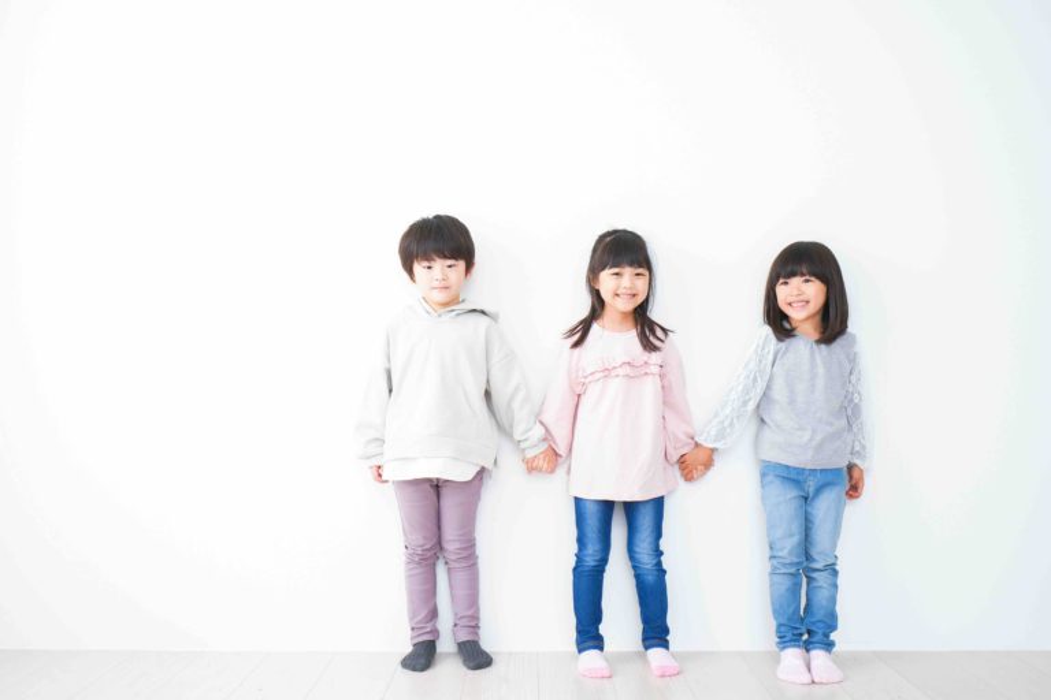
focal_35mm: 35
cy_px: 350
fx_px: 1022
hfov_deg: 54.4
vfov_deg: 37.9
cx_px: 526
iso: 200
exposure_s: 1/125
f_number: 8
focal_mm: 35
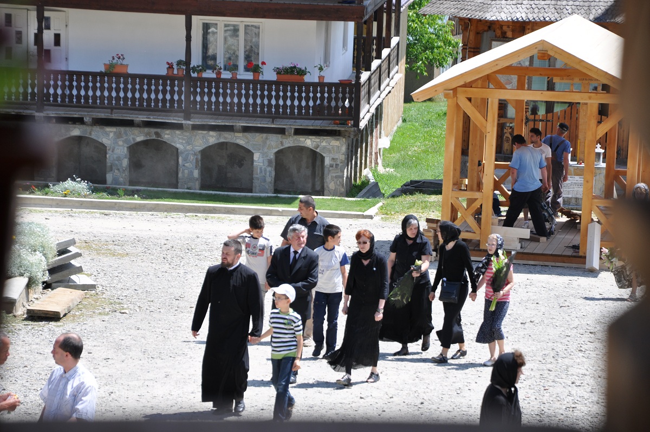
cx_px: 325
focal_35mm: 158
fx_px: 2840
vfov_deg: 8.7
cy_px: 216
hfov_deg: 13.1
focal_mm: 105
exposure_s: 1/400
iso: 200
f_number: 5.6
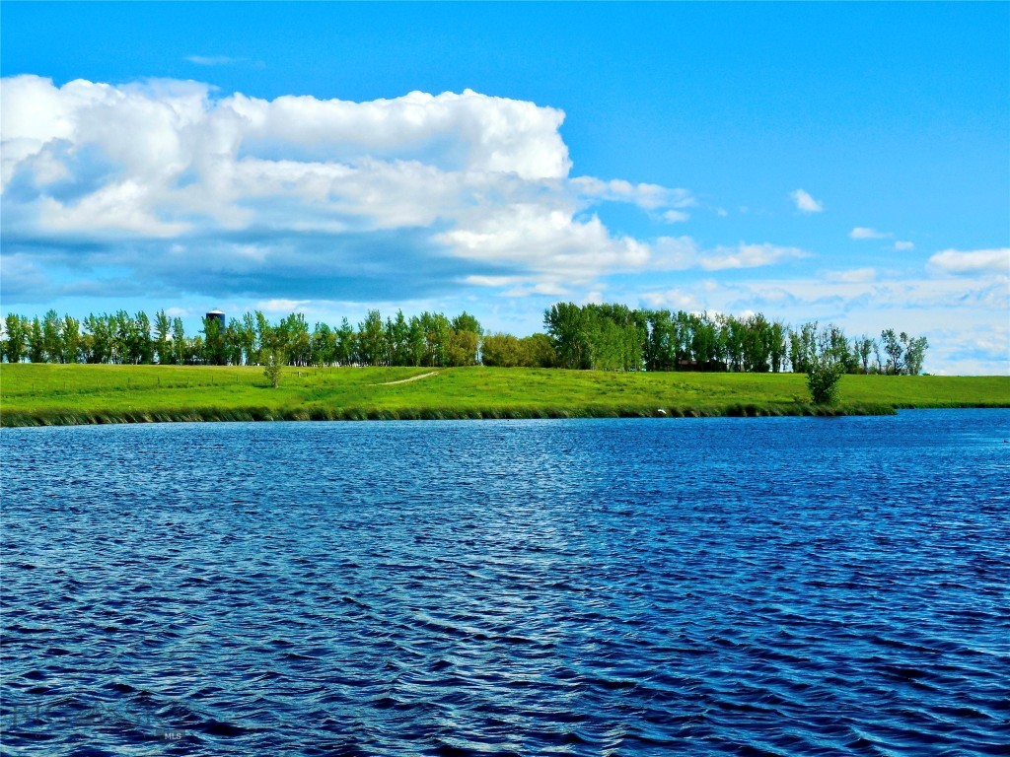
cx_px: 505
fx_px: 1926
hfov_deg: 29.4
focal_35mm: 66
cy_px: 378
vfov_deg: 22.3
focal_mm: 10.9
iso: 125
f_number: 4.2
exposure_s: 1/1250
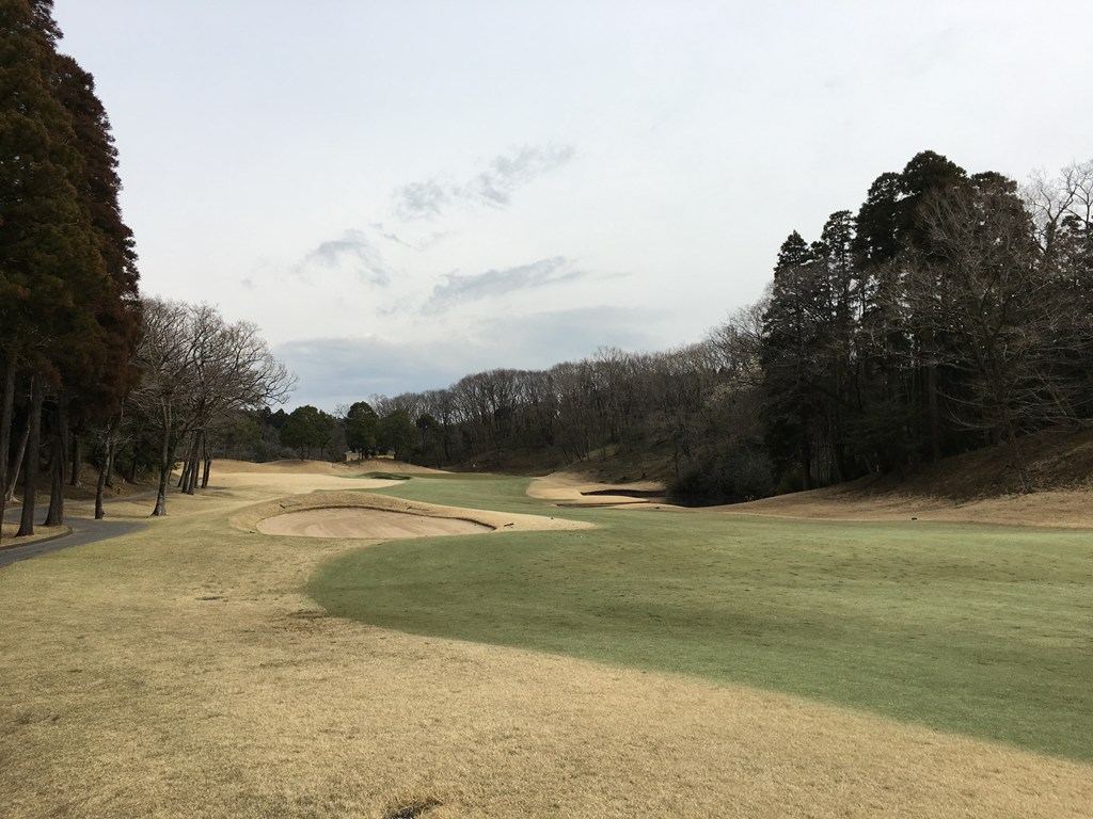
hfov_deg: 61.7
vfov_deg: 48.2
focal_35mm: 29
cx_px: 546
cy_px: 410
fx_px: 916
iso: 25
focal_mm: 4.15
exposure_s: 1/2331
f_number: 2.2
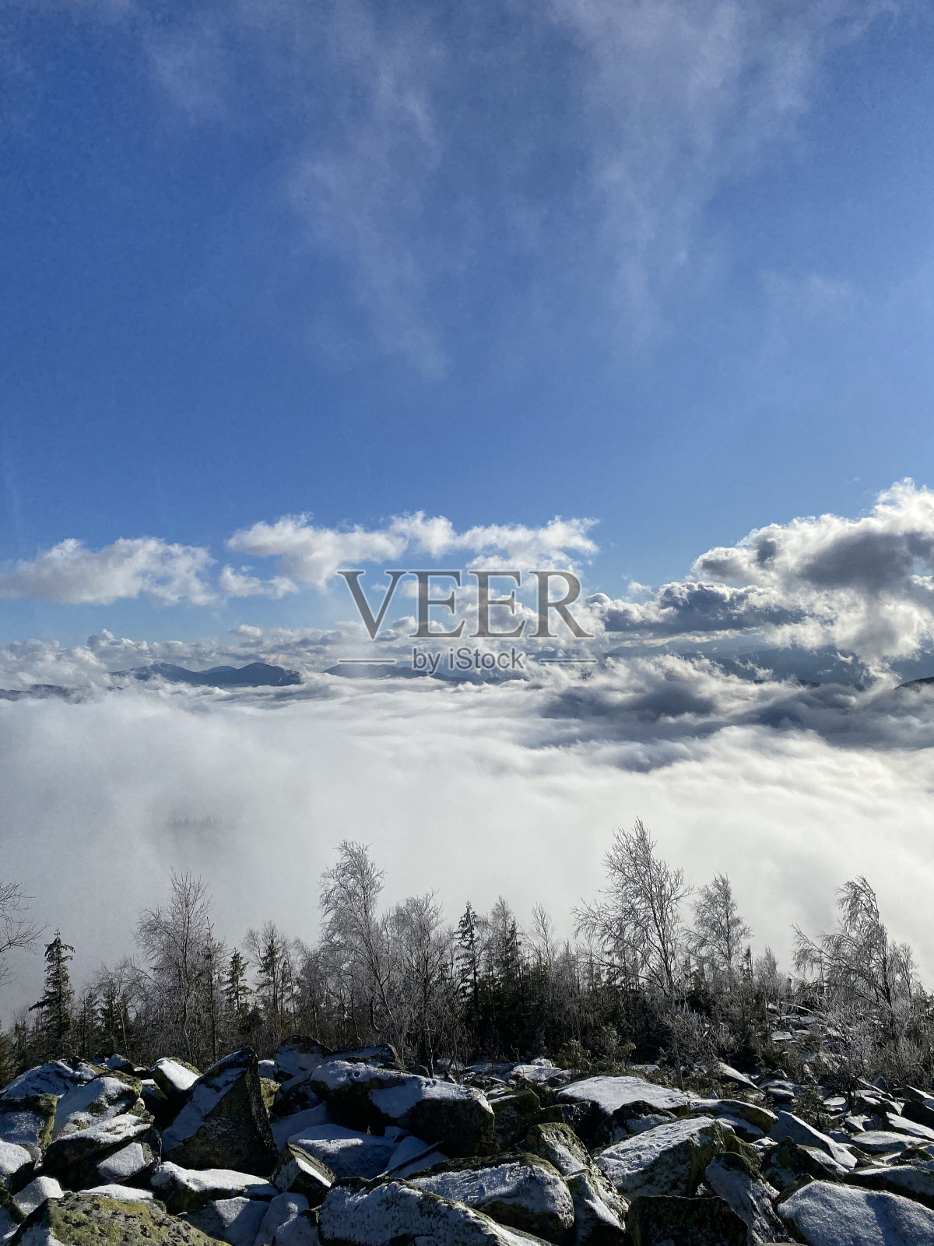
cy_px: 623
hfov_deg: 53.1
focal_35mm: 26
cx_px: 467
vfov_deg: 67.3
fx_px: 935
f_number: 1.8
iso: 32
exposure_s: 1/10417
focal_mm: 4.25
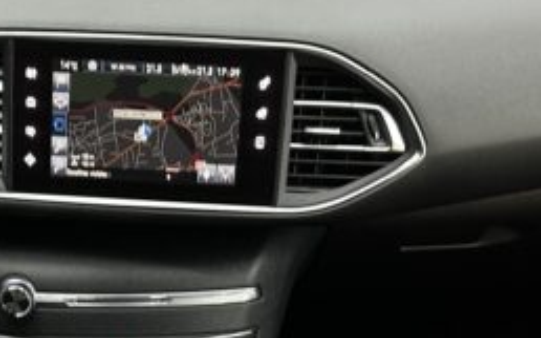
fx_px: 1164
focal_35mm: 79
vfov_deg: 15.8
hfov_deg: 25.7
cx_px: 109
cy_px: 414
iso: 200
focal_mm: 6.86
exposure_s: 1/50
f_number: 1.78
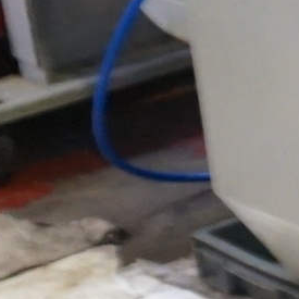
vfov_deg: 7.1
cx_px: 1394
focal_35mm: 242
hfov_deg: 5.7
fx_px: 2365
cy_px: -109
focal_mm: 16
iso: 1600
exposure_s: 1/160
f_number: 3.5
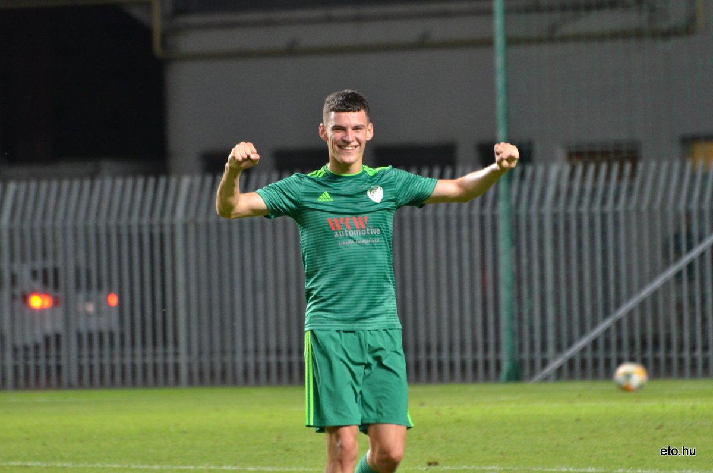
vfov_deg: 3.0
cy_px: 236
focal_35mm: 450
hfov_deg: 4.6
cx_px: 356
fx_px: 8895
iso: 2000
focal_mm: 300
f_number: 5.6
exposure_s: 1/125
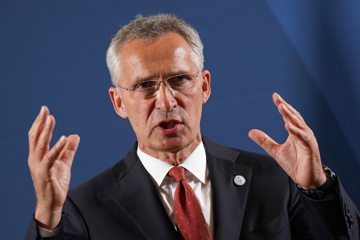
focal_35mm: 293
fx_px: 2930
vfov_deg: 4.7
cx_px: 180
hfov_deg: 7.0
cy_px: 120
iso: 2500
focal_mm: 293
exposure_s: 1/250
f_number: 5.6
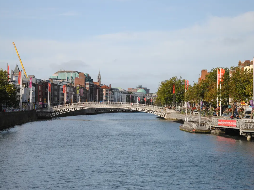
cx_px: 121
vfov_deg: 15.7
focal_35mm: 94
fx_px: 690
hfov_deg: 20.9
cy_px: 95
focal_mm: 58
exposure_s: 1/500
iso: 125
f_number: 5.6
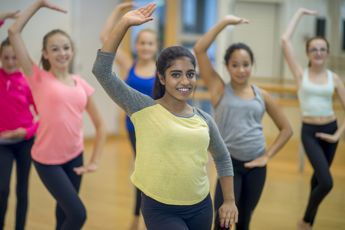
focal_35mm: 85
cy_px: 115
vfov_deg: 16.1
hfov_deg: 23.9
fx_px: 815
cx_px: 172
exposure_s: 1/200
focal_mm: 85
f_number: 1.6
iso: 100
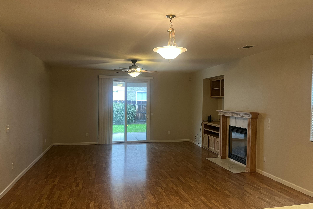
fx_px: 243
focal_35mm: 28
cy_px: 111
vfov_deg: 46.4
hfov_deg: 65.5
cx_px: 156
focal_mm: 5.1
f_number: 1.6
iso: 160
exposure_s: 1/60
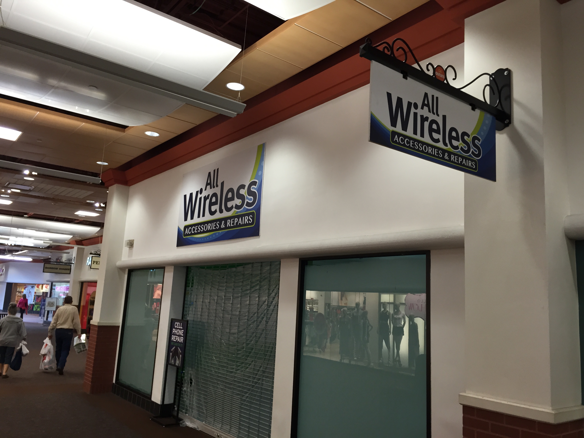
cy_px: 219
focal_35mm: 29
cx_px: 292
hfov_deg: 61.7
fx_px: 489
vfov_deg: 48.2
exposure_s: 1/30
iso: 64
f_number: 2.2
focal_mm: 4.15
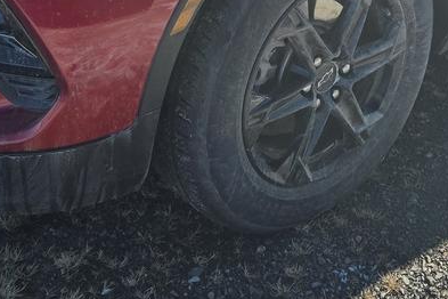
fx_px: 971
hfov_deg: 25.9
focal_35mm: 78
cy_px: -82
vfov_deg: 16.6
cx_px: 298
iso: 25
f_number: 1.8
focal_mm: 5.4
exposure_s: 1/2572
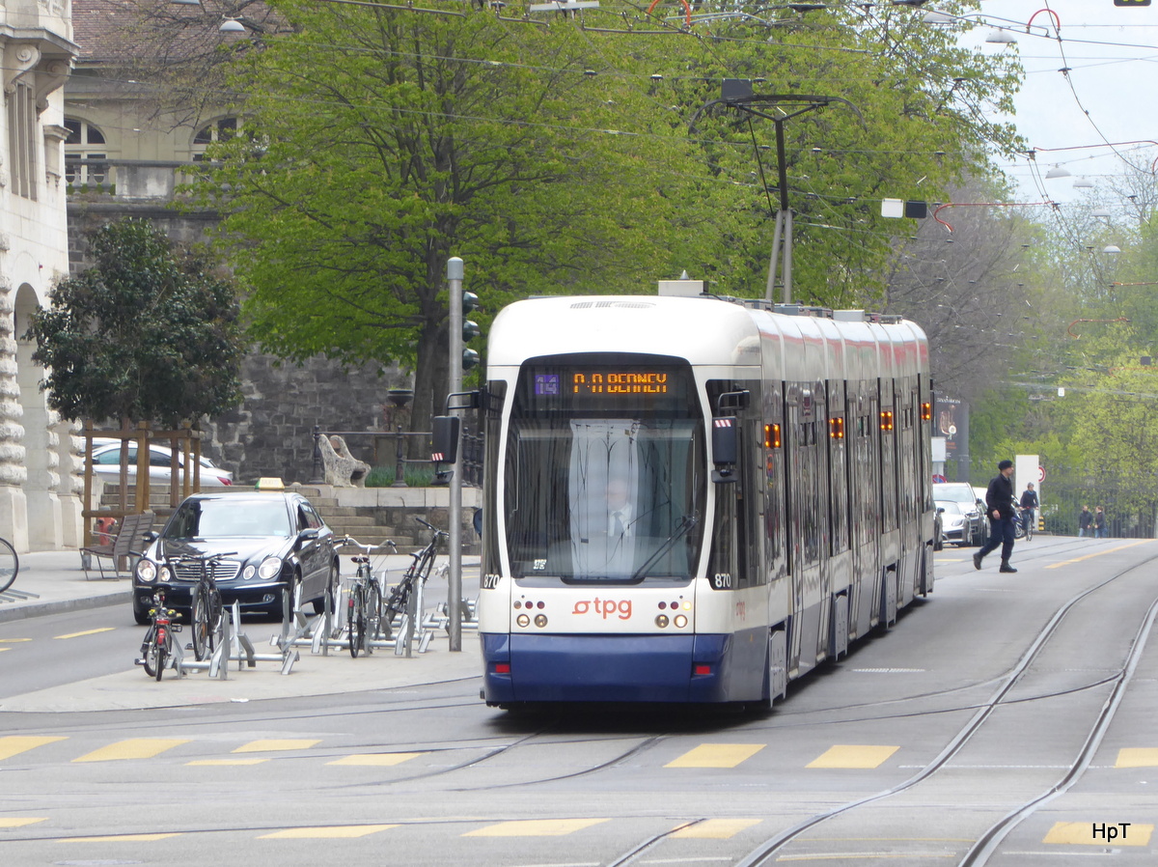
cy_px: 434
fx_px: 9827
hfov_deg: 6.7
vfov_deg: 5.0
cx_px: 579
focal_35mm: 294
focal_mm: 47.5
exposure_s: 1/160
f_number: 5.6
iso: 160
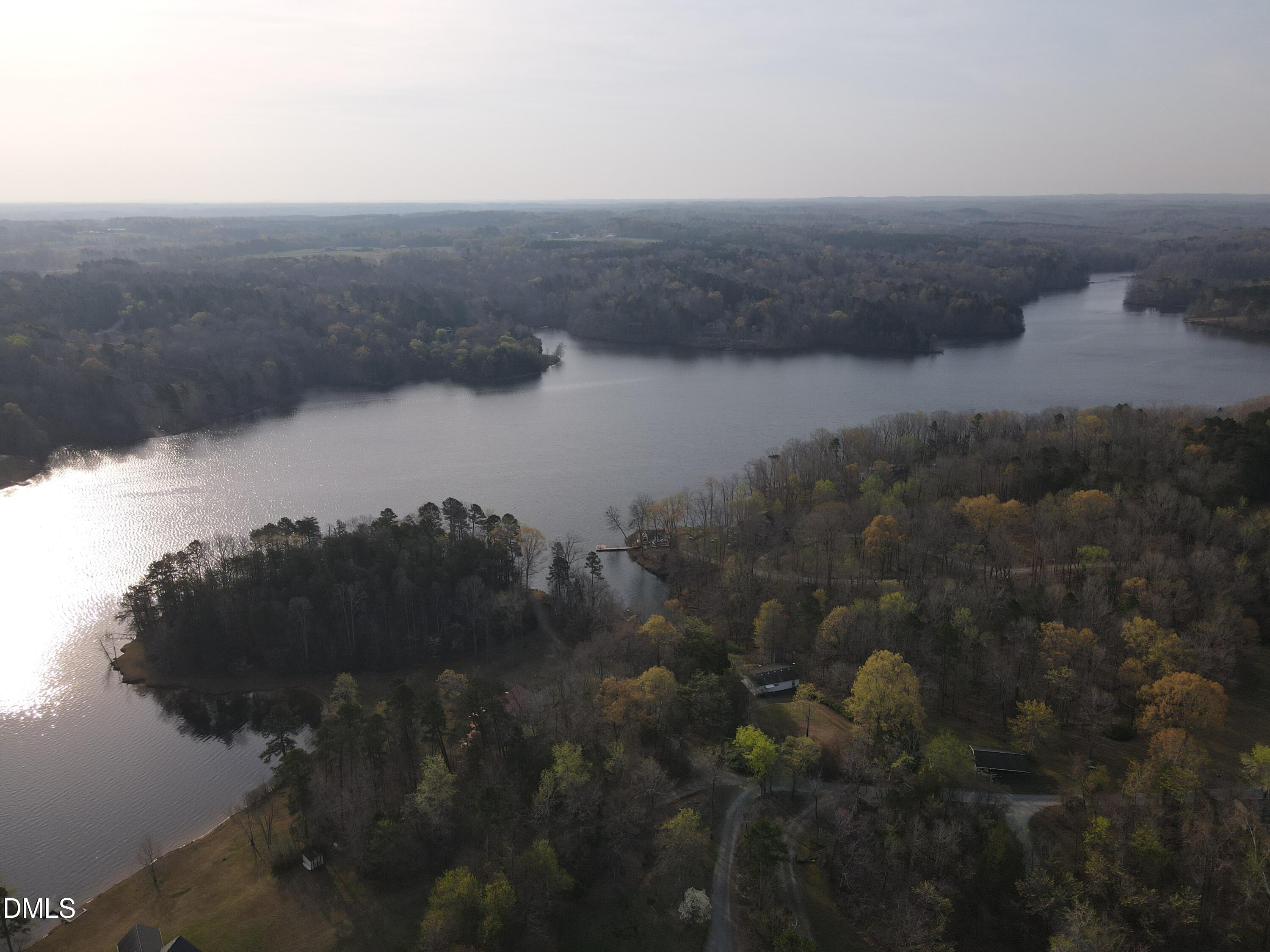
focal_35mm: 24
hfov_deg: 71.6
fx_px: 881
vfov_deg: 56.8
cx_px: 635
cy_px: 476
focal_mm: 4.5
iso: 100
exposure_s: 1/30
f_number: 2.8
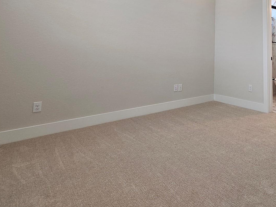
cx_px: 238
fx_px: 199
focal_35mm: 25
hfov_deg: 60.9
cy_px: 32
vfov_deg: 50.4
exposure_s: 1/60
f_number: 2.2
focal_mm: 2.2
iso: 50
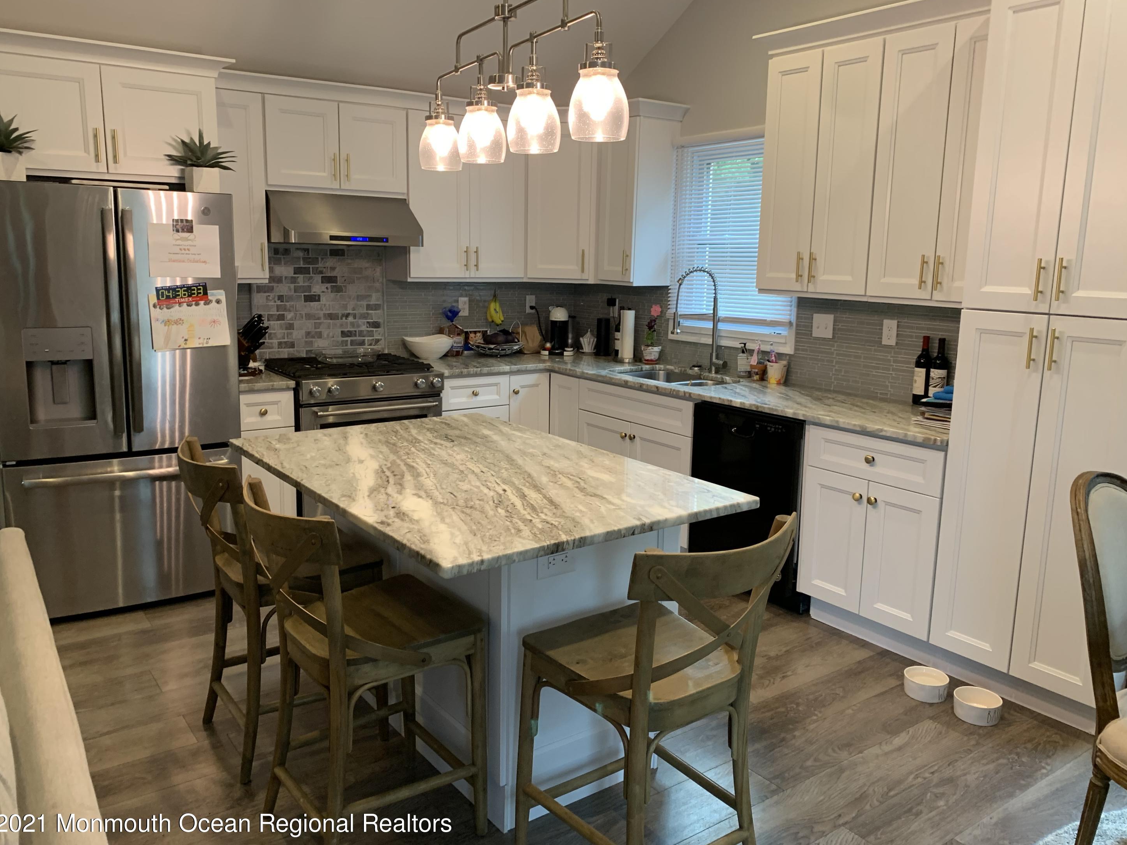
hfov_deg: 65.3
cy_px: 423
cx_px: 560
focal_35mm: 27
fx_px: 879
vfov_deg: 51.4
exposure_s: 1/60
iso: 125
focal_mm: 4.25
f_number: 1.8
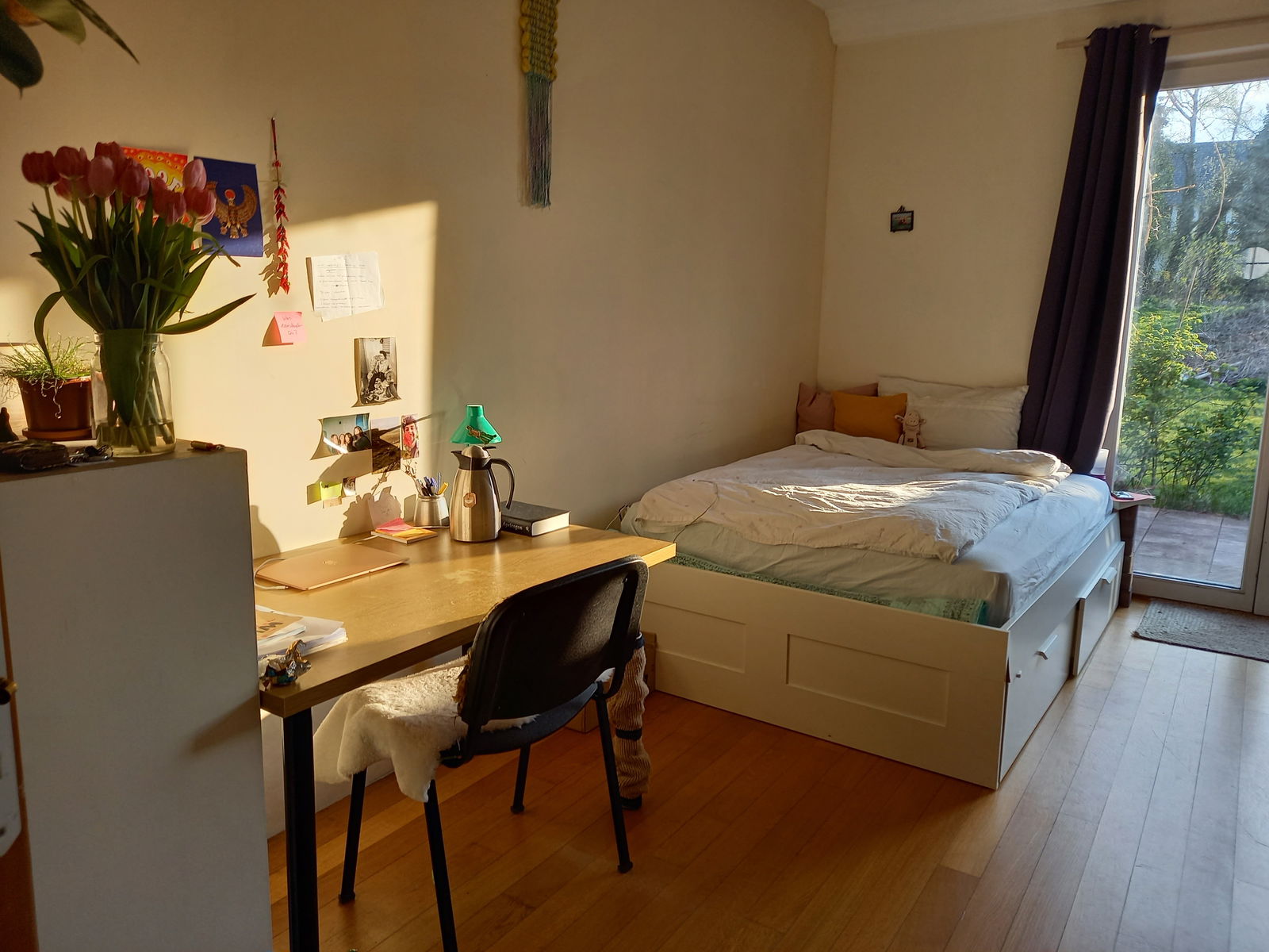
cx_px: 634
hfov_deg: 69.4
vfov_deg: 54.9
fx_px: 916
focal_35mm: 25
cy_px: 476
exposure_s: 1/100
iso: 50
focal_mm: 4.6
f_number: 2
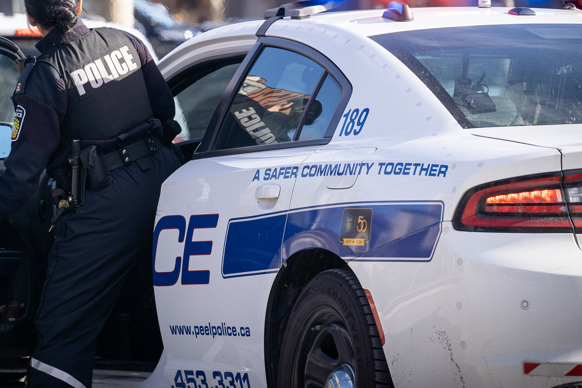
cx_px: 182
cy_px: 120
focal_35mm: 472
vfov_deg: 2.9
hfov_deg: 4.4
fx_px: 7630
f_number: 5
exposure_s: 1/500
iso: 250
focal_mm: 200
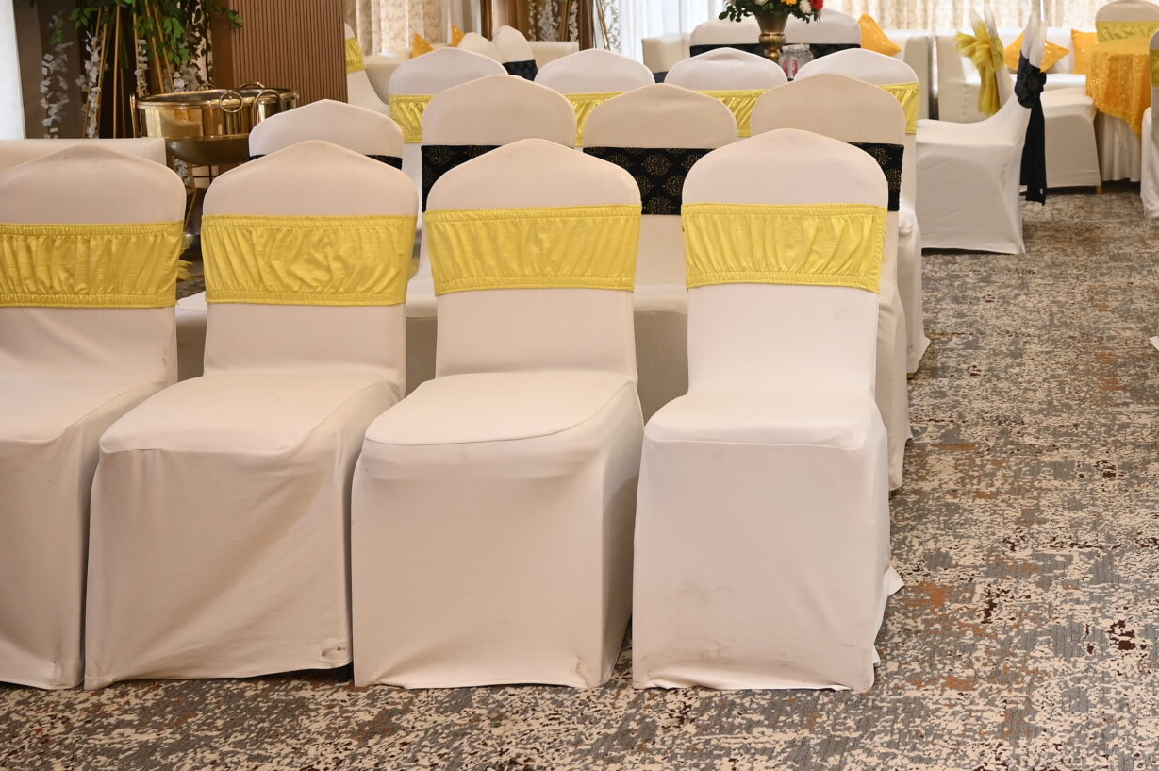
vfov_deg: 26.0
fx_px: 1608
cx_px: 971
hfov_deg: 37.8
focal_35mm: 50
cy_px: 69
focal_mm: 24
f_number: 4
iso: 800
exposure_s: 1/80
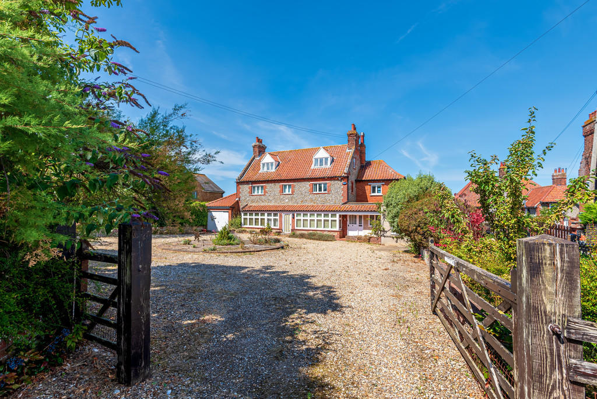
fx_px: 265
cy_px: 200
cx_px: 298
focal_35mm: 16
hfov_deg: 96.7
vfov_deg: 73.8
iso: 200
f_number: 8
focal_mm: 16
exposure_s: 1/400
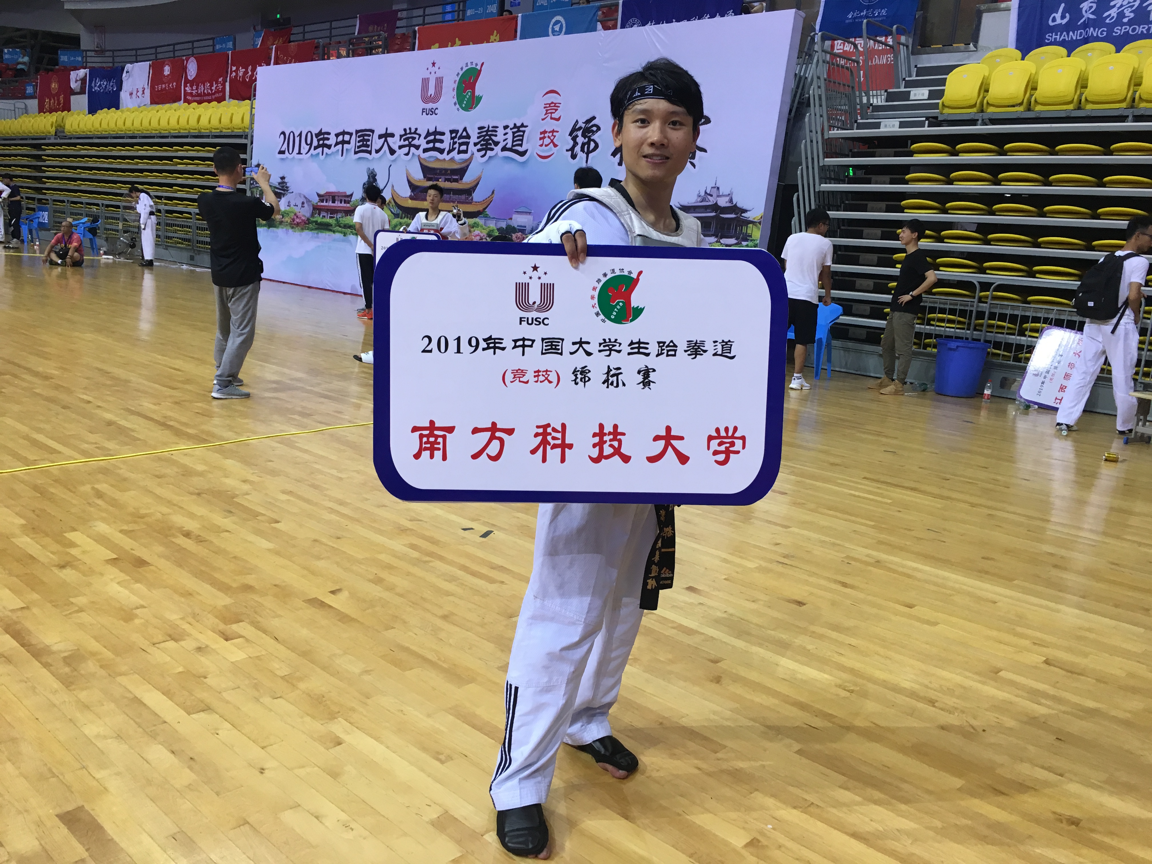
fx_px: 965
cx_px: 576
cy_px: 432
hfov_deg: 61.7
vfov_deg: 48.2
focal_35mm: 29
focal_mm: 4.15
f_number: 2.2
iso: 50
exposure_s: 1/33
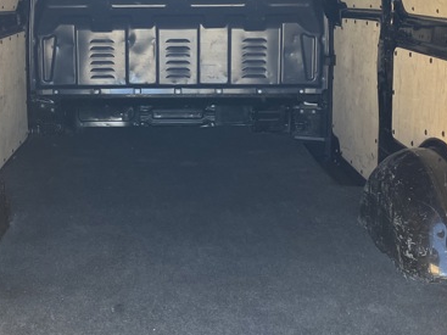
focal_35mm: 61
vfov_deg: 23.9
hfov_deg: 31.4
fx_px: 787
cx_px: 141
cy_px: 104
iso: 40
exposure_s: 1/123
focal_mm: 3.99
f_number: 1.8
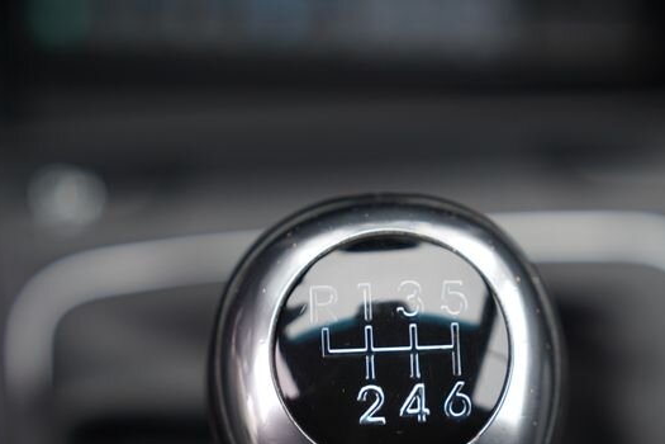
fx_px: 2235
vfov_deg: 11.3
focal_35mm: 121
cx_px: 419
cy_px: 352
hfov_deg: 16.9
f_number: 2.8
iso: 400
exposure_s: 1/80
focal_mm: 62
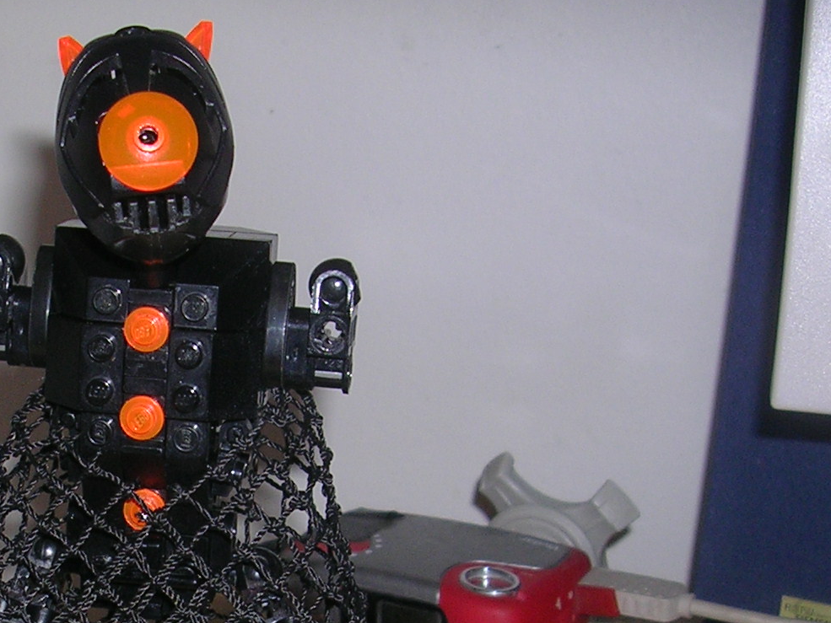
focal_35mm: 79
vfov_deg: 18.4
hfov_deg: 24.3
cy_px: 558
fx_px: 1897
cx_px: 157
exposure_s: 1/60.1
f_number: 2.8
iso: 50
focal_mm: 5.8
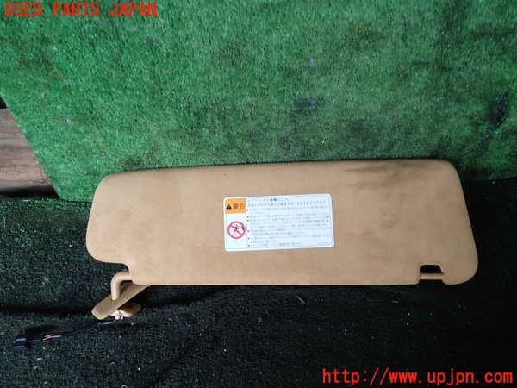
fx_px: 448
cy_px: 194
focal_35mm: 30
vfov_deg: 46.8
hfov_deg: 60.0
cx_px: 258
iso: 100
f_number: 2.3
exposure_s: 1/60
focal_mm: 5.4
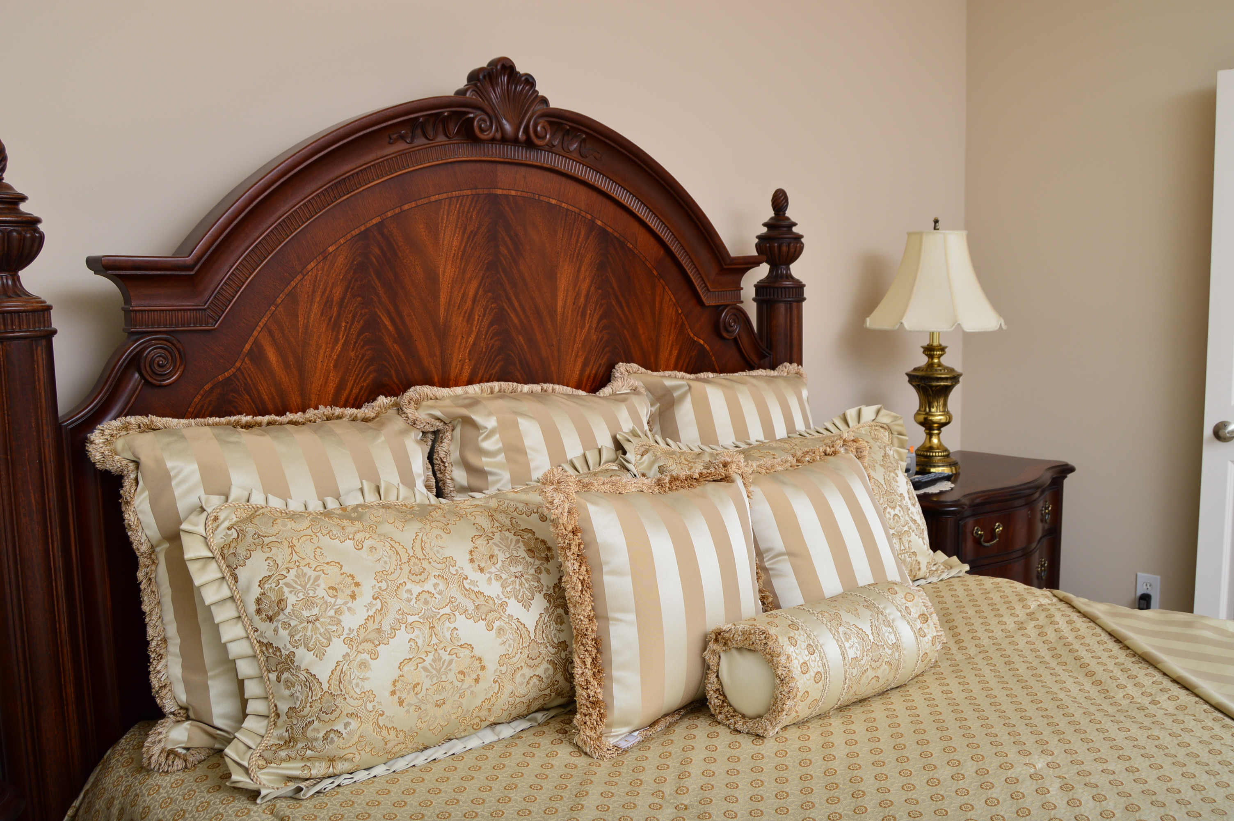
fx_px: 1027
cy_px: 410
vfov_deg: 43.5
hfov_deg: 62.0
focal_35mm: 30
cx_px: 617
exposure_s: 1/200
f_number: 5.6
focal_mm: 20
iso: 200
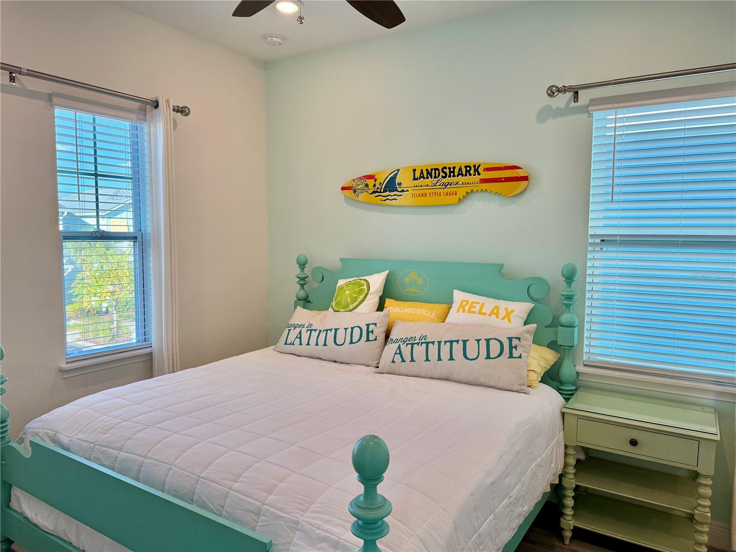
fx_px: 510
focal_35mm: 24
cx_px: 368
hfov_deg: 71.6
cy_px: 276
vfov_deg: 56.8
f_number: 1.78
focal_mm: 6.76
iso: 100
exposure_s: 1/338
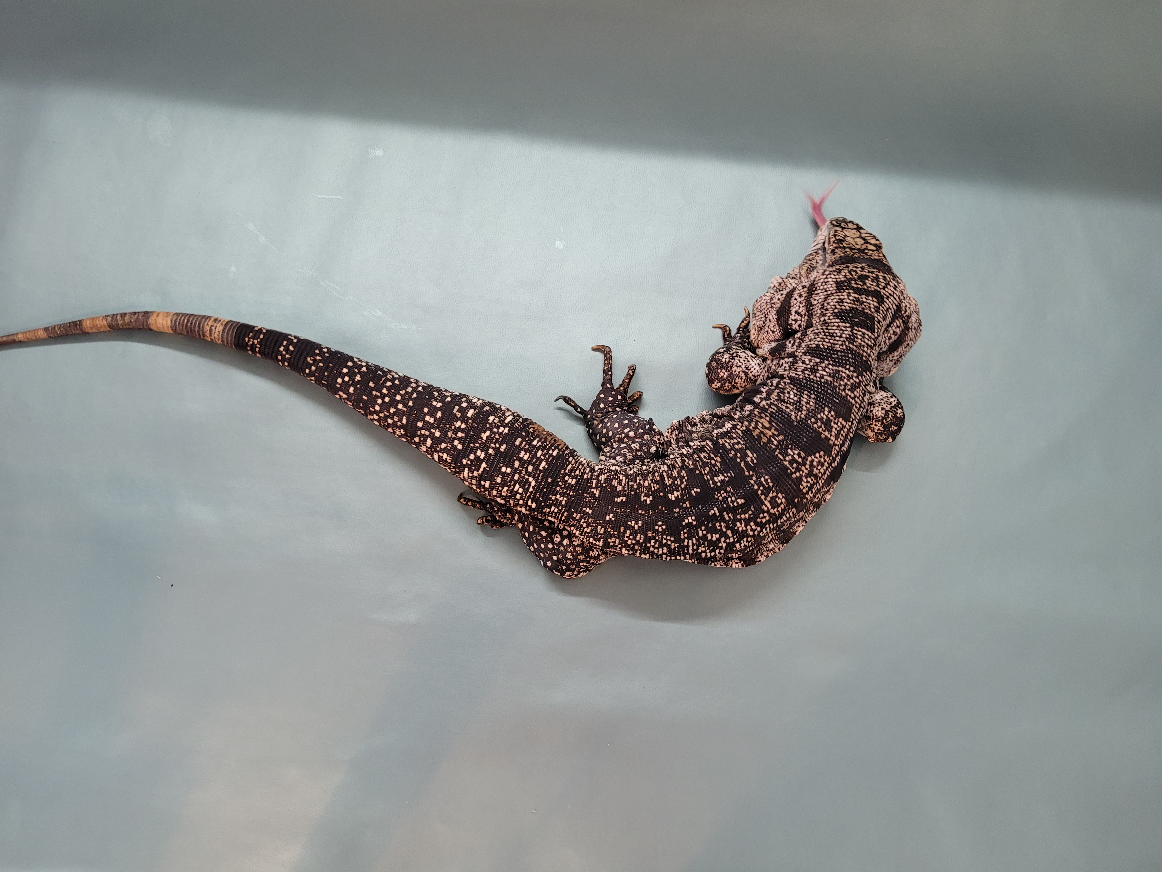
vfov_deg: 53.1
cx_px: 581
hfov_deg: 67.3
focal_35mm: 26
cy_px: 436
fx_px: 873
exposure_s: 1/40
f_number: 1.8
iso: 250
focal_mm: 5.4
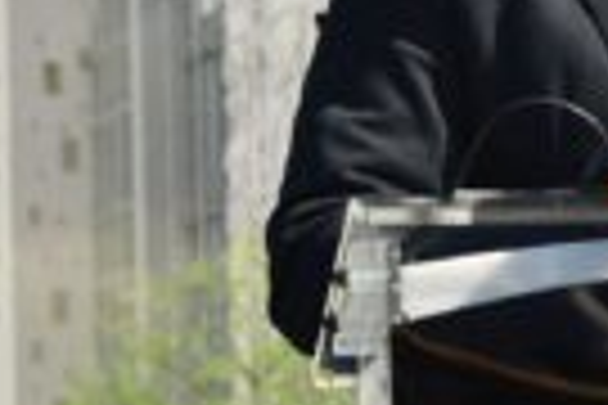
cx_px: 576
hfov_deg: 3.3
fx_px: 10521
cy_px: -189
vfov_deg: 2.2
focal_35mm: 623
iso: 100
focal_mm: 200
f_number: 8
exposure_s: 1/400
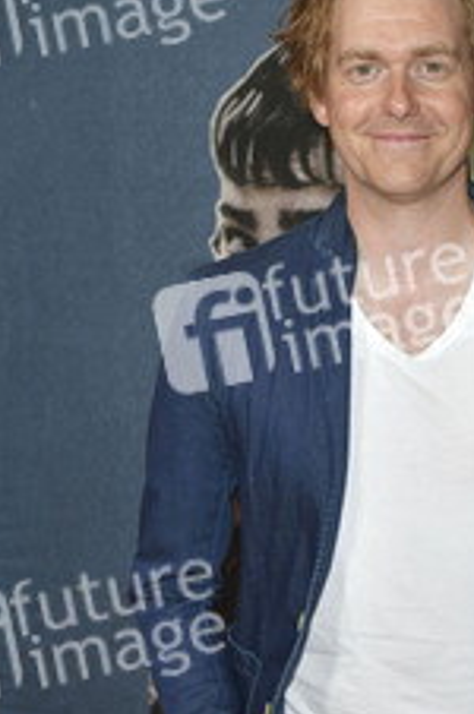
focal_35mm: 99
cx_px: 408
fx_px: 1961
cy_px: 477
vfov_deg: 20.6
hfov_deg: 13.7
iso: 800
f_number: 5.6
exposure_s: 1/200
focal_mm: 56
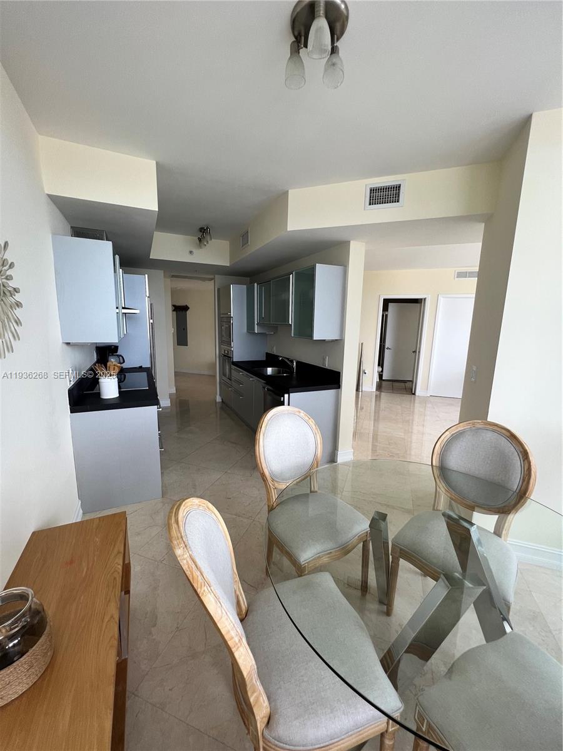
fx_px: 282
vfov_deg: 106.2
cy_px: 376
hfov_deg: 89.9
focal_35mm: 13
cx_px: 282
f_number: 1.8
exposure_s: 1/121
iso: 64
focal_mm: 1.57
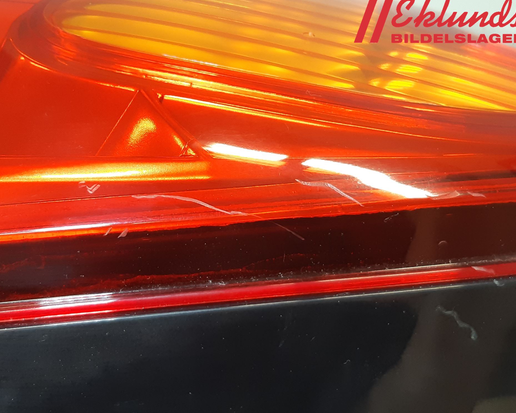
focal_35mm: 28
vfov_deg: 51.5
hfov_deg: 62.1
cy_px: 209
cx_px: 240
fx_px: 428
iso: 100
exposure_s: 1/50
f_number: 1.7
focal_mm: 3.93
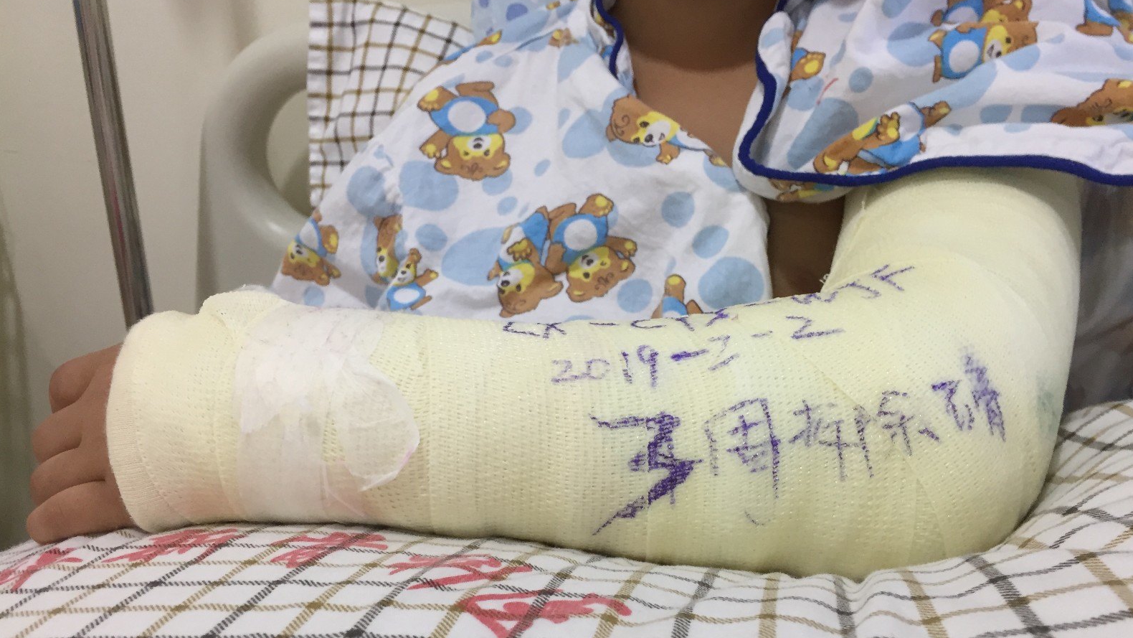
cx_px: 572
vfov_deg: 36.5
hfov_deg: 61.0
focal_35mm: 32
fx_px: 961
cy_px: 385
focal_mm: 4.15
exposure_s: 1/33
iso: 100
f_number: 2.2
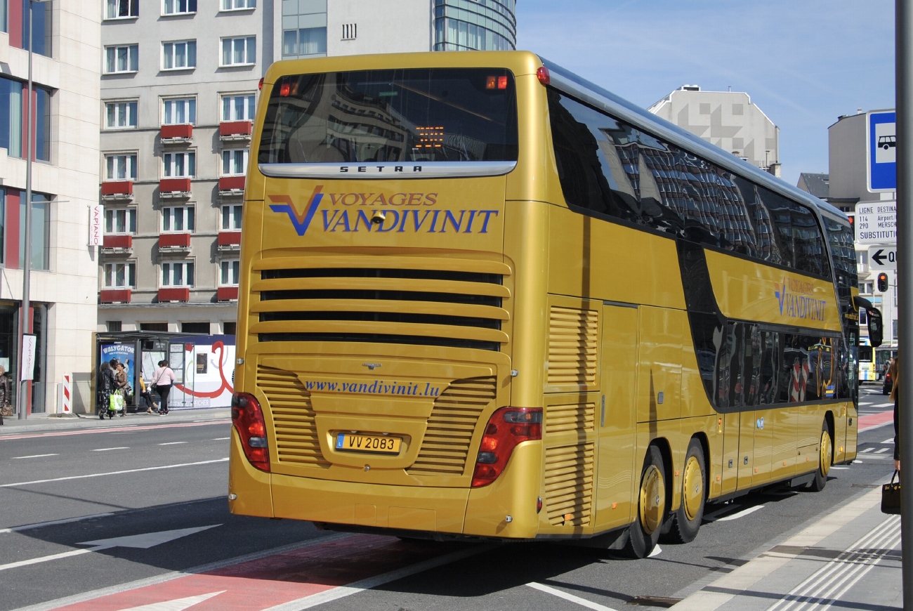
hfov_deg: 41.1
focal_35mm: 48
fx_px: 1219
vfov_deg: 28.1
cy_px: 306
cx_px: 456
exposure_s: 1/1000
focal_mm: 32
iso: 125
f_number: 4.2
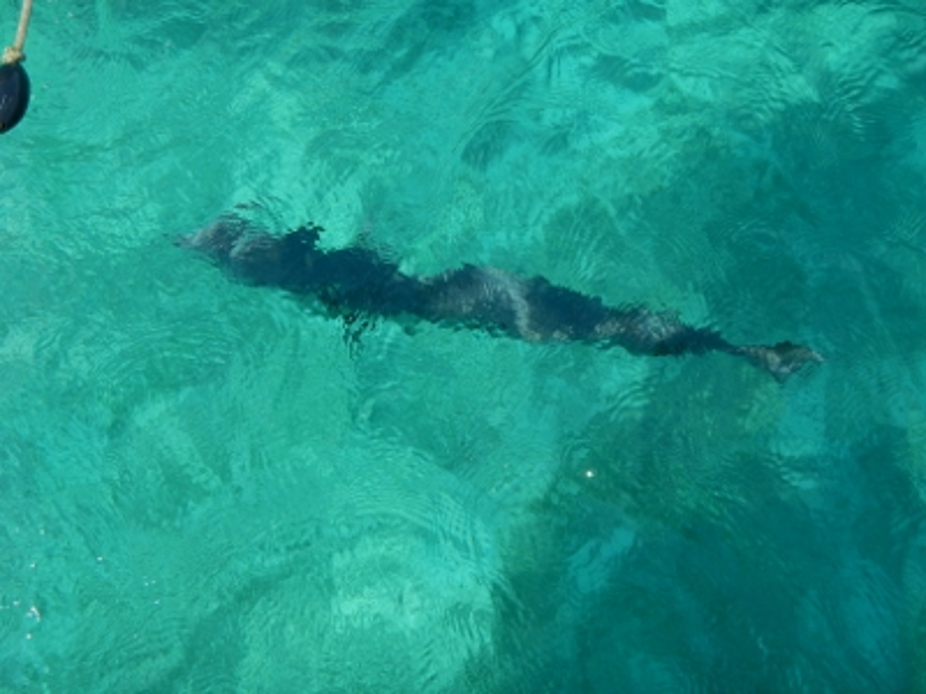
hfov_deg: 37.5
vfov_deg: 28.6
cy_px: 347
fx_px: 1364
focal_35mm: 51
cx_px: 463
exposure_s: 1/640
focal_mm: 9.1
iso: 125
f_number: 4.1
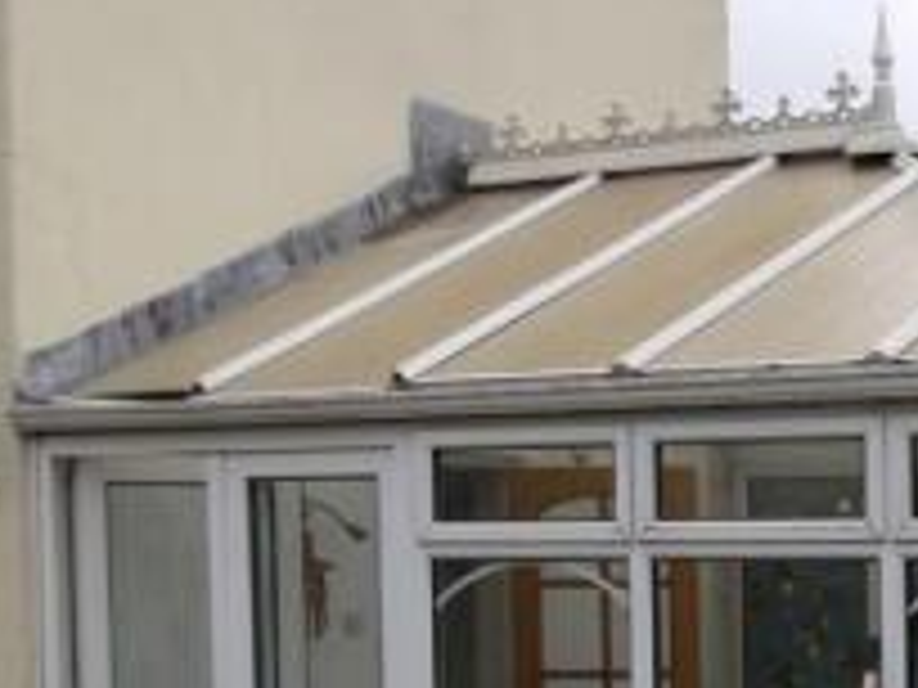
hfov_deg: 23.5
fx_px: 2042
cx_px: 1060
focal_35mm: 77
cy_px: 672
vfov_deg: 18.7
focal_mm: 4.9
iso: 100
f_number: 3
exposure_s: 1/280
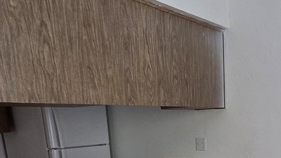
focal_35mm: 46
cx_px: 209
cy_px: 252
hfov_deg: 43.2
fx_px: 343
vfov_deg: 21.0
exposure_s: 1/60
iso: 500
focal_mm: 2.2
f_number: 2.2
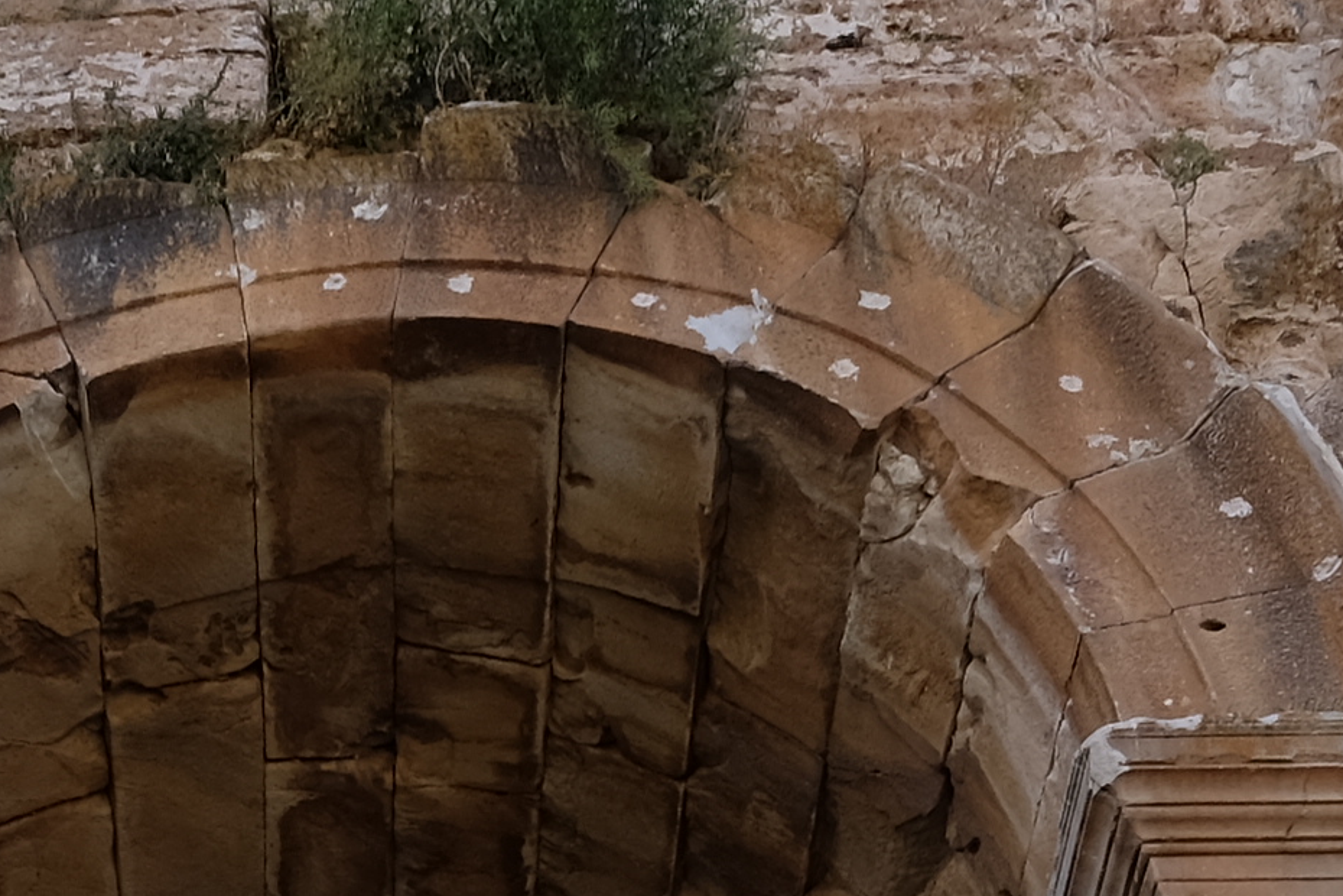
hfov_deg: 25.5
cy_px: 1861
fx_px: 2947
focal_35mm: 79
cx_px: 386
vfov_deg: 14.1
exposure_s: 1/280
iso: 200
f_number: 5.6
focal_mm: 10
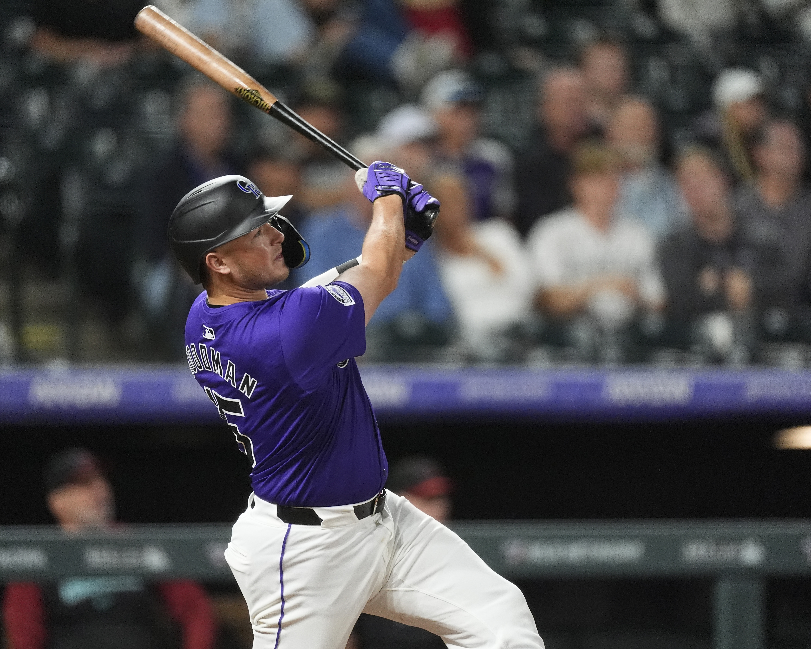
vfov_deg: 2.3
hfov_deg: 2.9
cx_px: 378
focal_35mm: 677
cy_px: 325
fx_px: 16250
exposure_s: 1/1250
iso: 5000
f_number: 4
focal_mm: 600
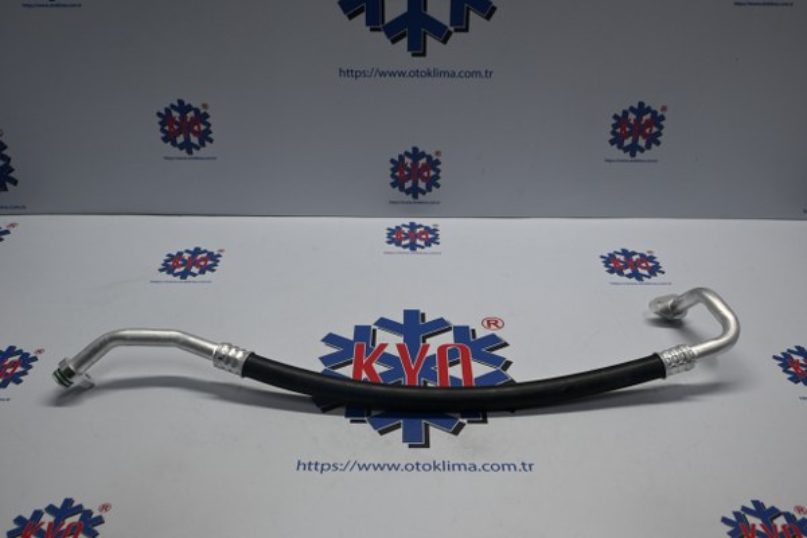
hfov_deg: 58.3
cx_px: 404
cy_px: 269
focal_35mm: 32
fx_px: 723
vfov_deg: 40.8
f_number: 4
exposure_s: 1/160
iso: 400
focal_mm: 21.5
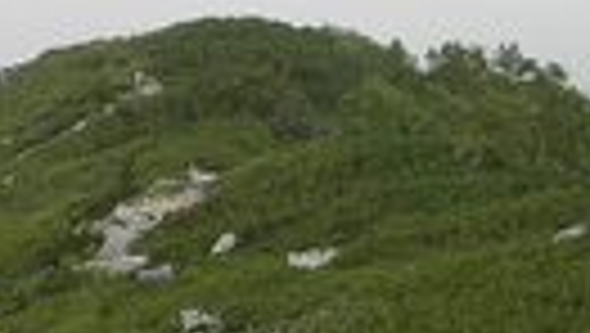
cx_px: -198
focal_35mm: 126
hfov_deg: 16.0
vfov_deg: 9.6
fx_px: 1973
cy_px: 225
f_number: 6.6
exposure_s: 1/100
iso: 50
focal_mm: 6.3
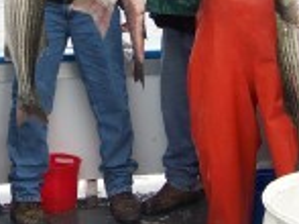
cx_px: 57
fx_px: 846
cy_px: 10
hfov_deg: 19.8
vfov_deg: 14.9
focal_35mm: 98
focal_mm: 5.85
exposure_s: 1/80
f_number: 2.8
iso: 64
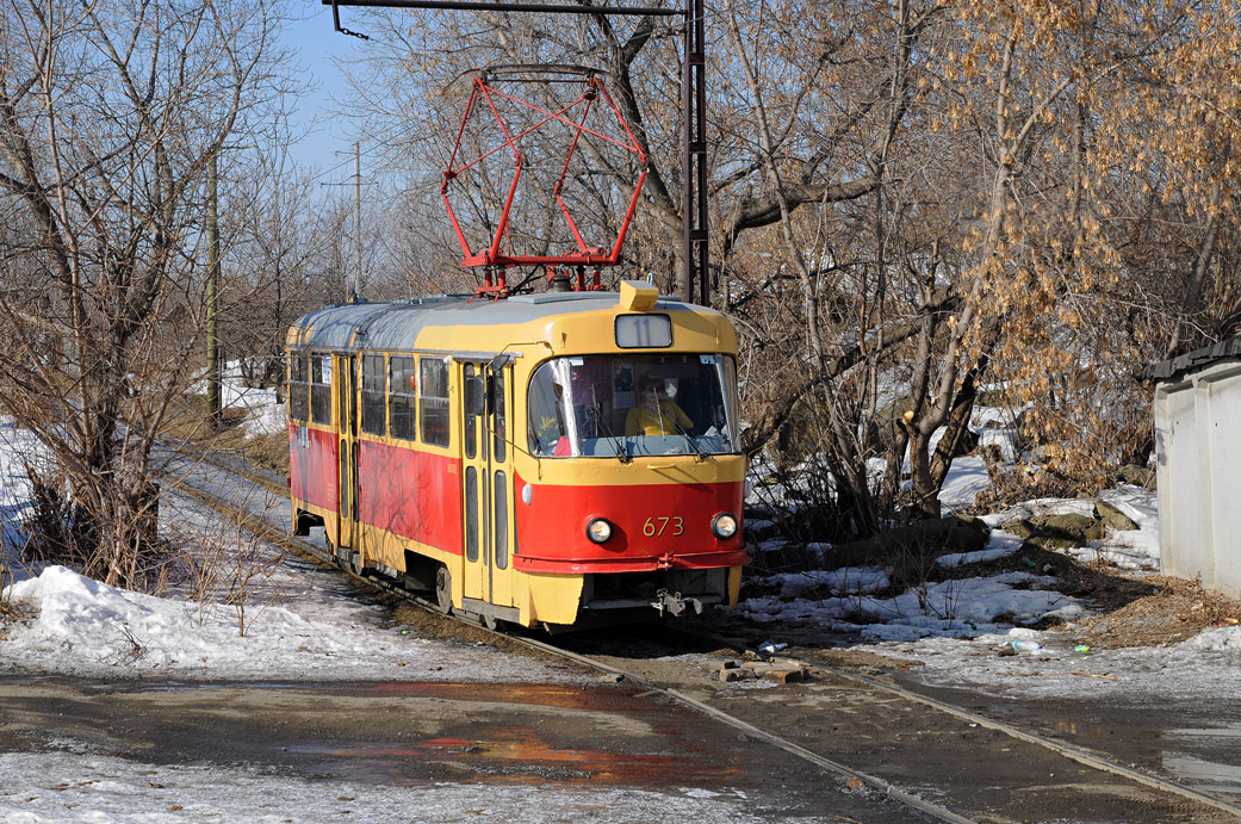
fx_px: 2857
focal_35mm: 83
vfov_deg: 16.4
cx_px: 613
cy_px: 355
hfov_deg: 24.5
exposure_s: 1/640
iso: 320
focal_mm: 48
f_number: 10
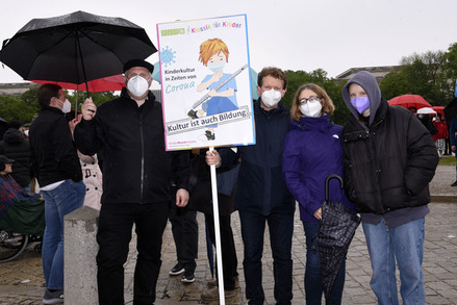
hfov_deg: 49.5
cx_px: 224
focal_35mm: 39
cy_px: 150
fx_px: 495
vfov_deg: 34.2
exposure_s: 1/160
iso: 400
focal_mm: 38
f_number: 11
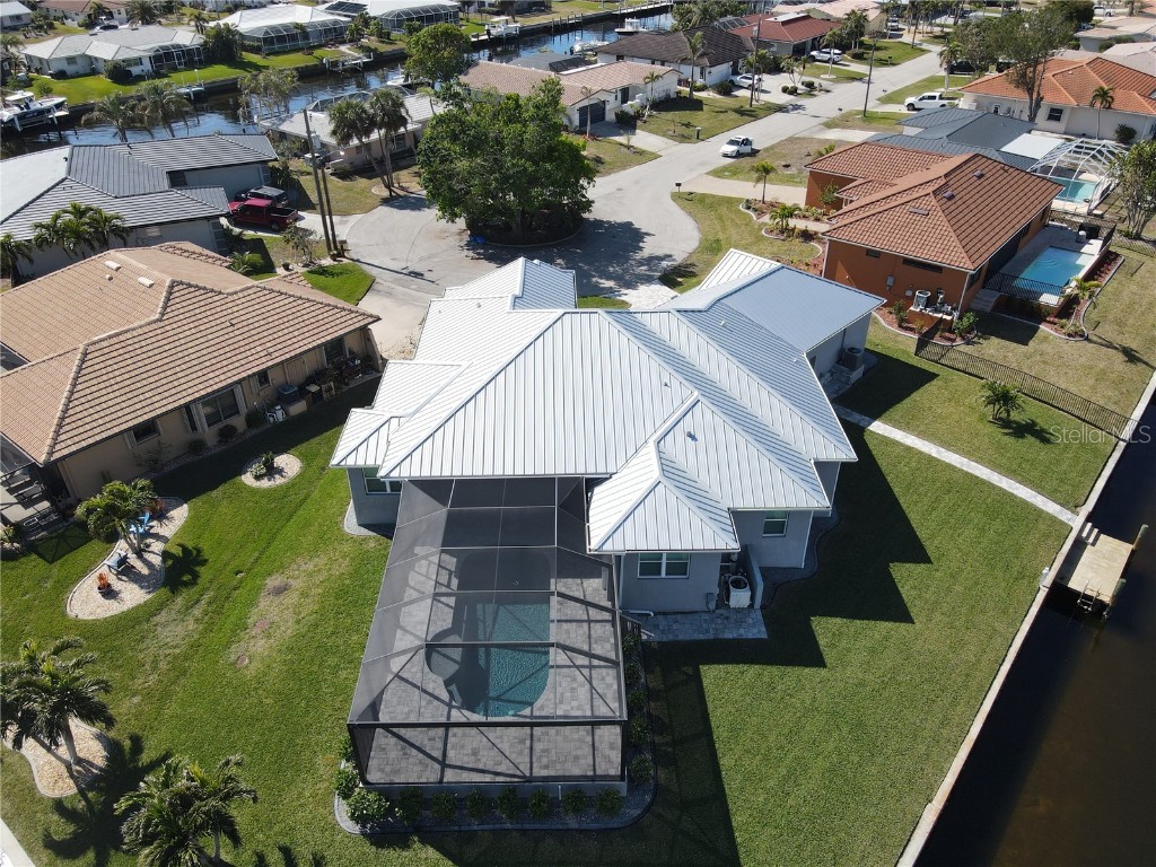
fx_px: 801
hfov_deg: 71.6
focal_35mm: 24
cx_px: 578
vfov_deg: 56.8
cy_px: 434
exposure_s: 1/500
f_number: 2.8
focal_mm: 4.5
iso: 100
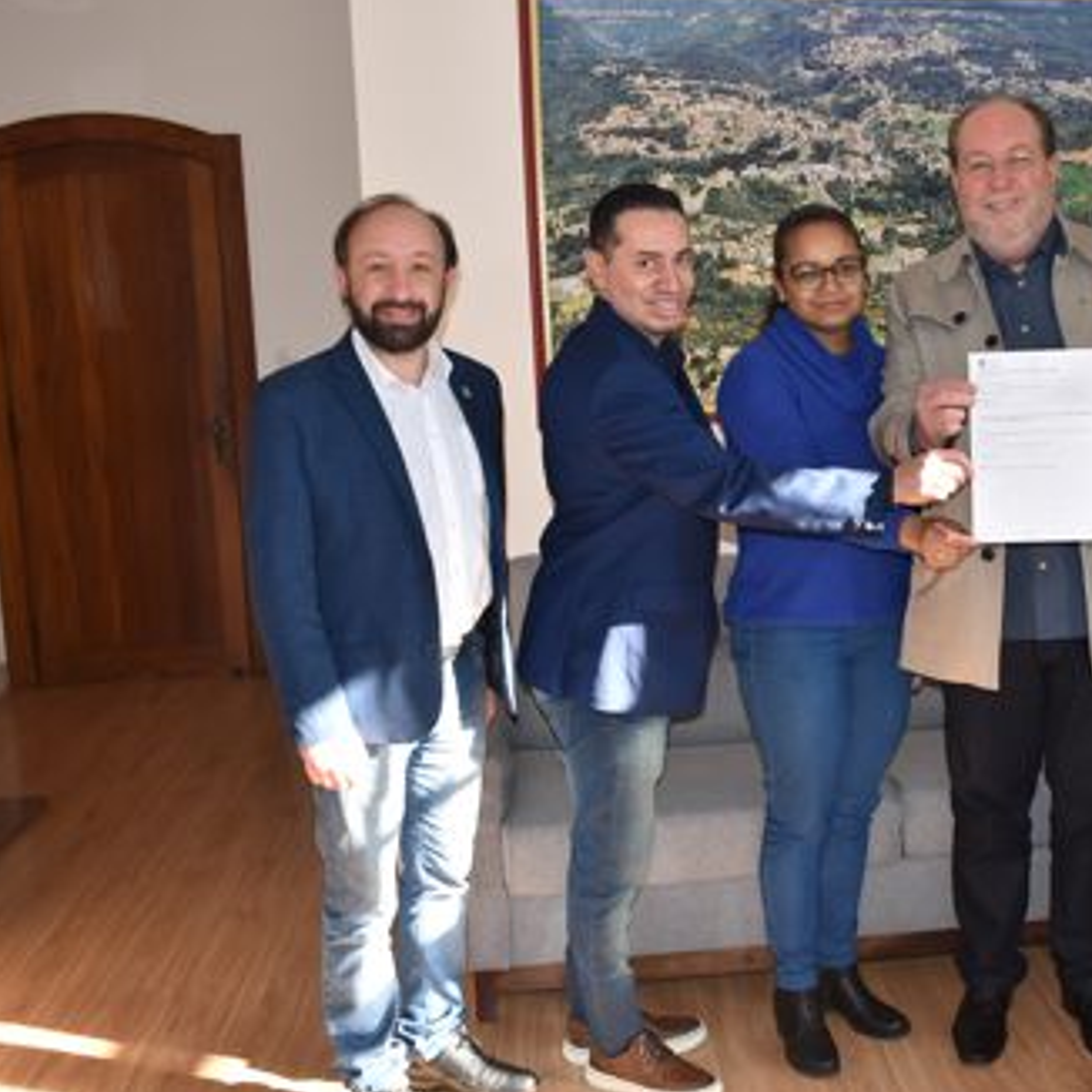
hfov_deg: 38.2
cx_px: 811
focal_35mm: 43
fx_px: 1535
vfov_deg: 39.2
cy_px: 546
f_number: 5.6
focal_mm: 22
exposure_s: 1/125
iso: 640
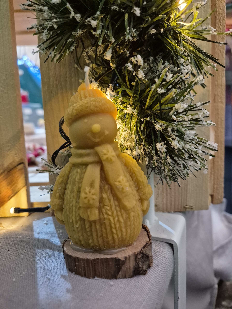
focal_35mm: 23
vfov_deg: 73.9
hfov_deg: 58.9
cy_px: 154
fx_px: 206
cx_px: 116
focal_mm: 5.4
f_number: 1.8
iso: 1600
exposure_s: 1/100
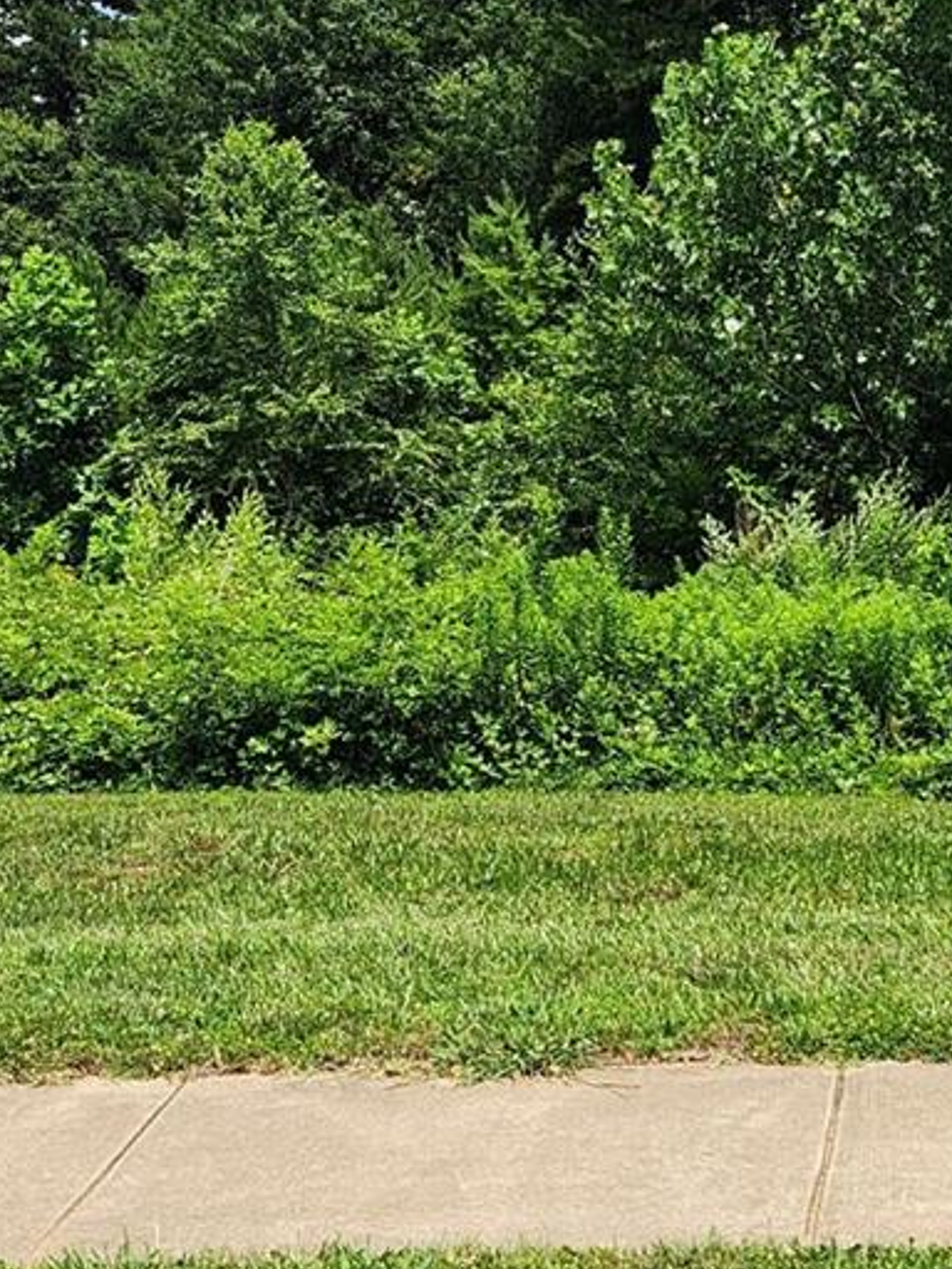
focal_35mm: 69
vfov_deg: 28.1
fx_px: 2530
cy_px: 493
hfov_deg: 21.3
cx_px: 583
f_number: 1.8
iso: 20
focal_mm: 5.4
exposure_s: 1/1864
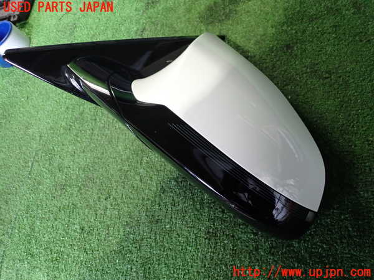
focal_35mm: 30
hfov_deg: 60.0
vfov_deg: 46.8
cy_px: 140
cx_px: 187
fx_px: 324
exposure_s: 1/30
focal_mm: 5.4
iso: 400
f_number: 2.3
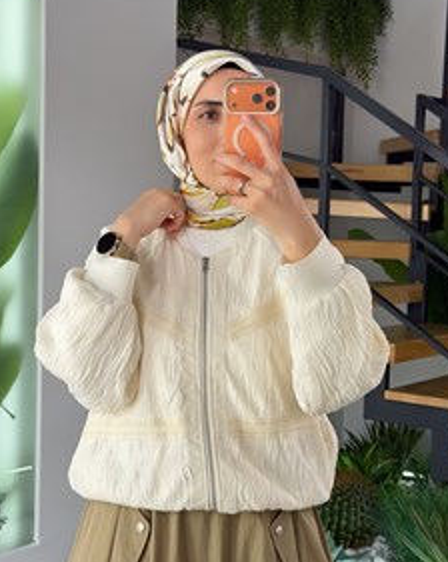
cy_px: 287
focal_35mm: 69
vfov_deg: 27.6
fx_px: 1146
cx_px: 226
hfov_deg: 22.1
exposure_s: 1/326
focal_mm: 6.76
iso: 64
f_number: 1.78
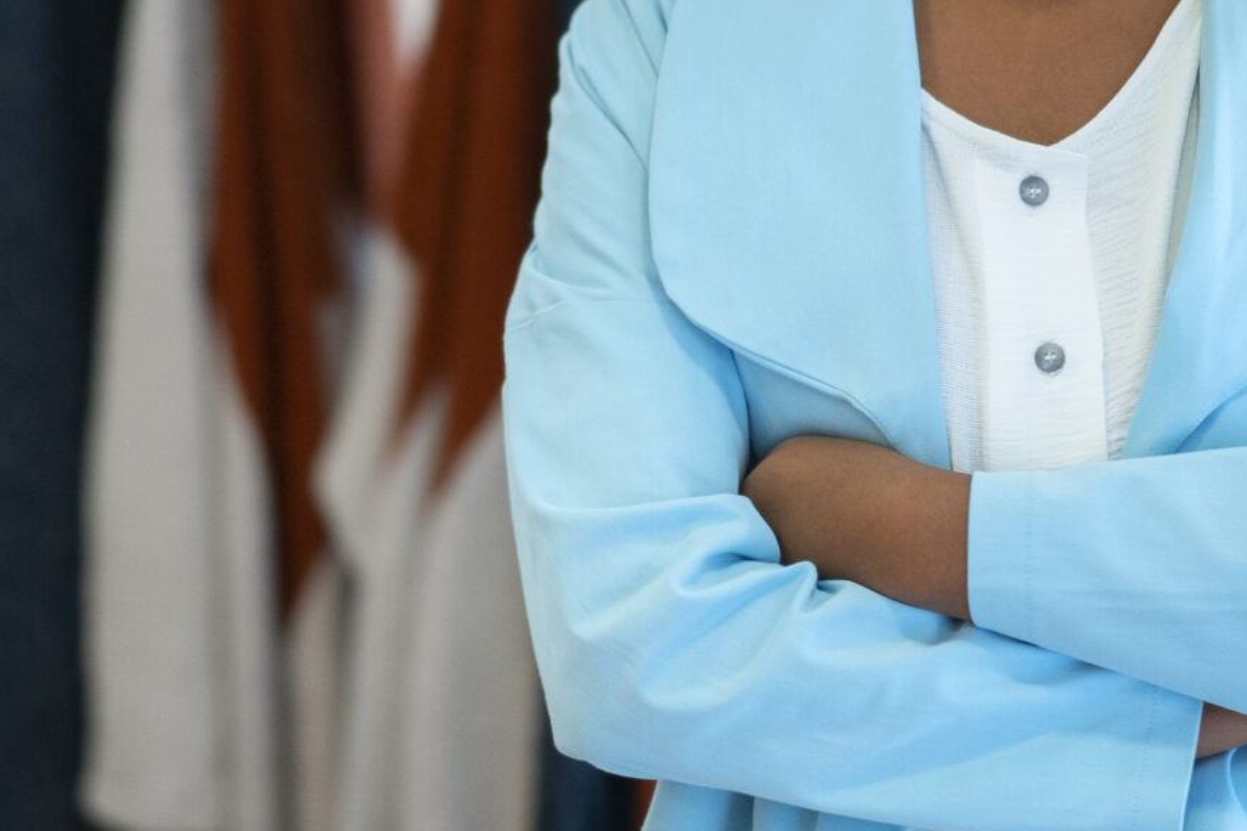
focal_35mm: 250
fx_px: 8659
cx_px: 499
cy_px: 320
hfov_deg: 8.2
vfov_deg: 5.5
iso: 800
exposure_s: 1/500
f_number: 1.4
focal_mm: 85
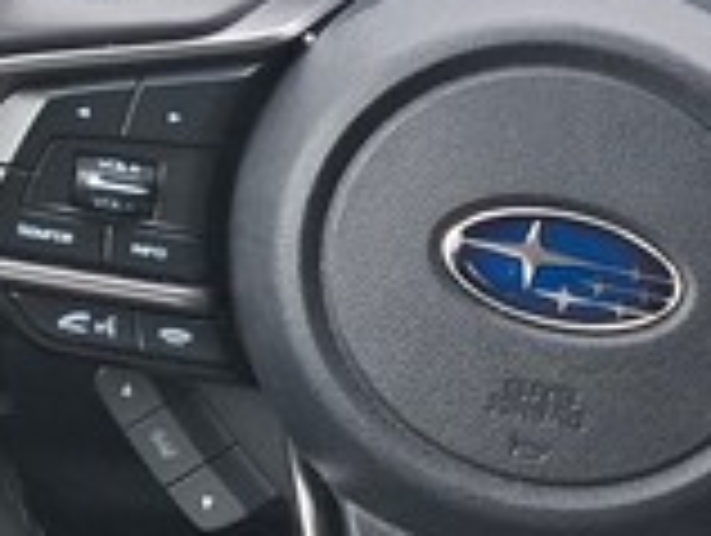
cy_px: 653
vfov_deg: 9.8
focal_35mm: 149
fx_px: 3065
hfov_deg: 12.1
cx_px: 1318
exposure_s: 1/100
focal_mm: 5.54
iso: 50
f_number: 1.8
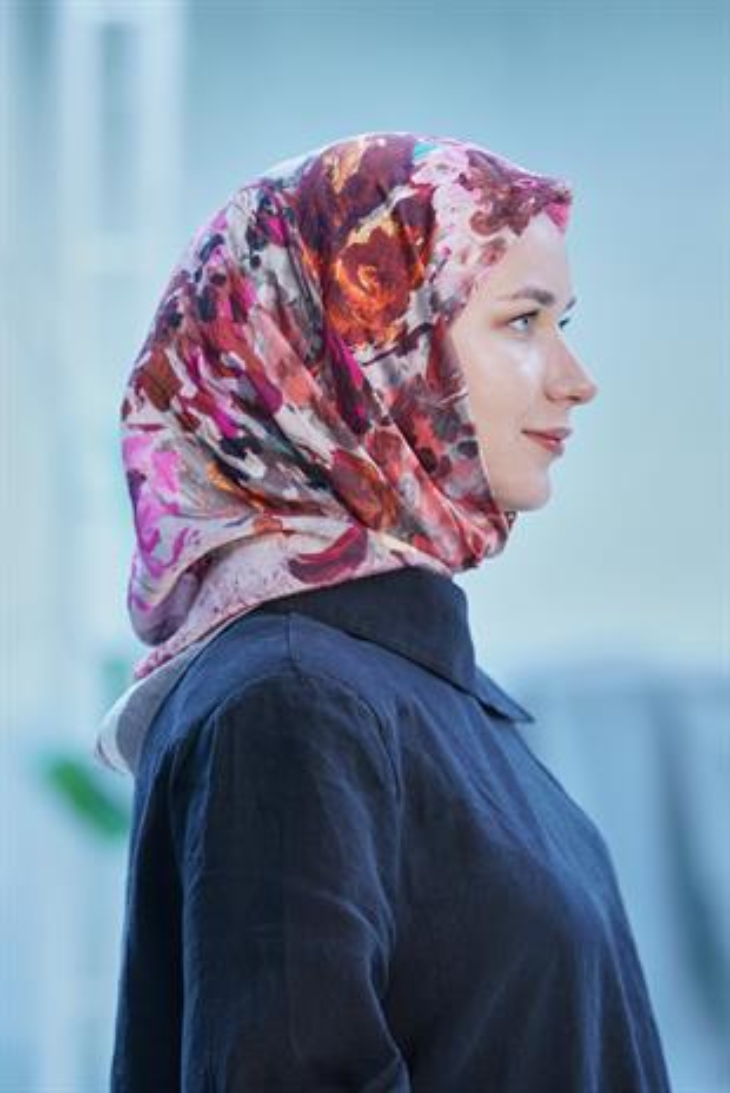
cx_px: 365
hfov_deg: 12.5
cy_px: 546
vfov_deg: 18.6
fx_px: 3341
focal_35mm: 110
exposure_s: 1/200
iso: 640
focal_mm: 110
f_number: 3.5
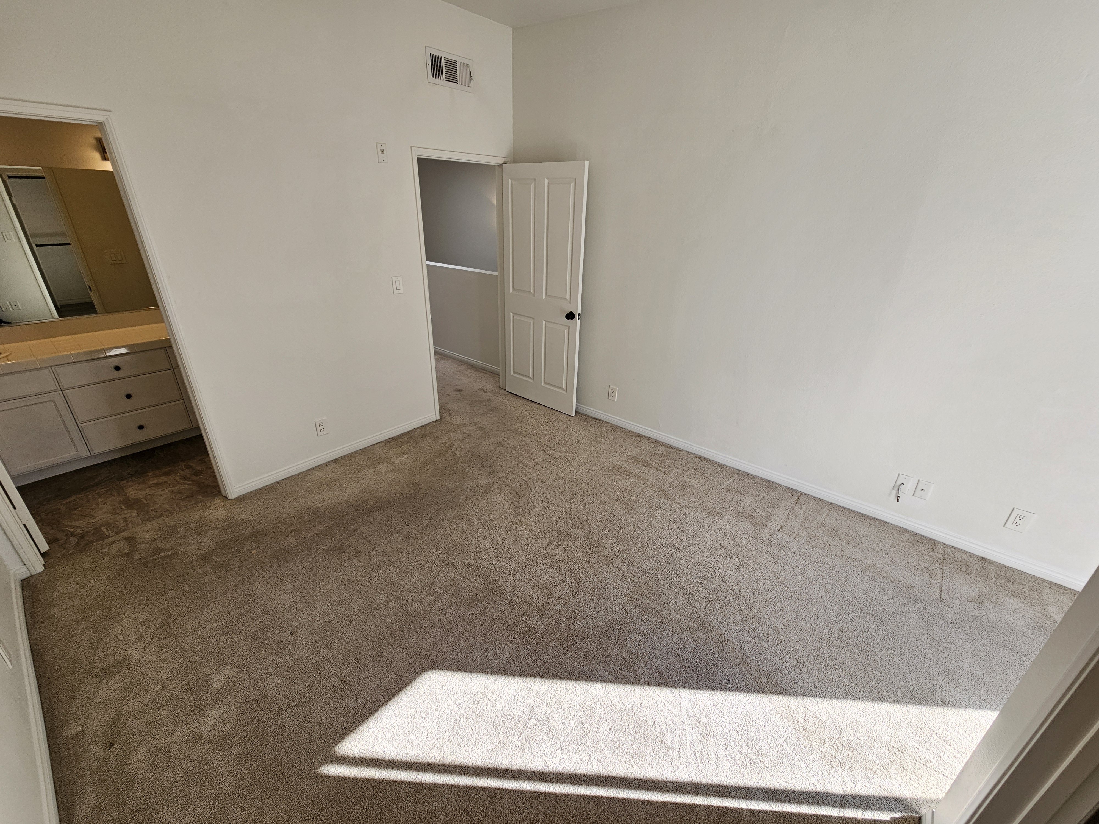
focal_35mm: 13
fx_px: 413
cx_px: 550
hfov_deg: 106.2
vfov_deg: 89.9
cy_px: 412
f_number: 2.2
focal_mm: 2.2
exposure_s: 1/154
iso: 50
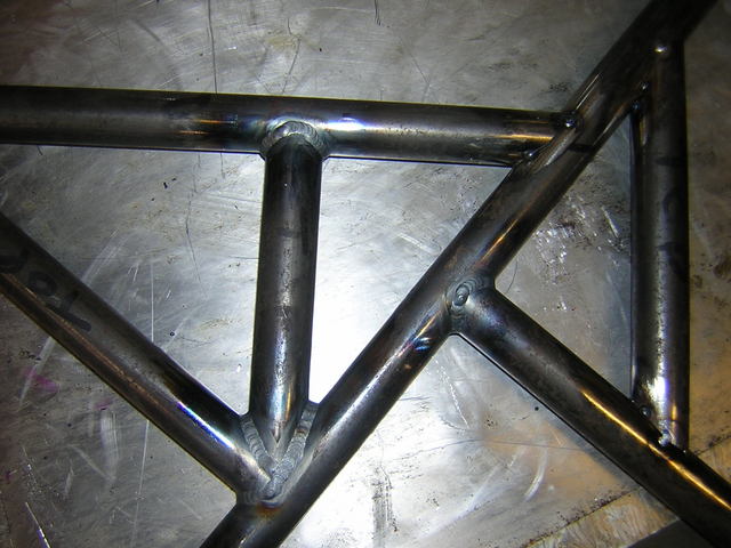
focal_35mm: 36
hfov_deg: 51.4
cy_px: 274
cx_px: 366
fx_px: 760
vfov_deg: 39.7
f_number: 2.6
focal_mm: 4.7
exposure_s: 1/60.1
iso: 100
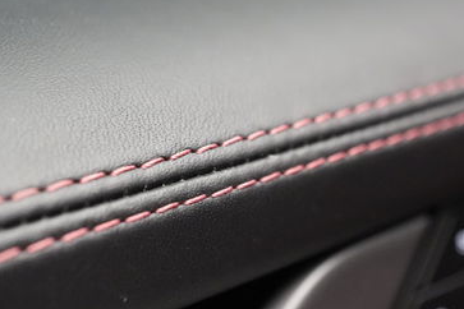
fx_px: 954
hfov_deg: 27.3
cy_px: 96
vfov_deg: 18.4
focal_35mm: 74
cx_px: 284
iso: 8000
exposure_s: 1/60
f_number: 4.5
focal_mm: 35
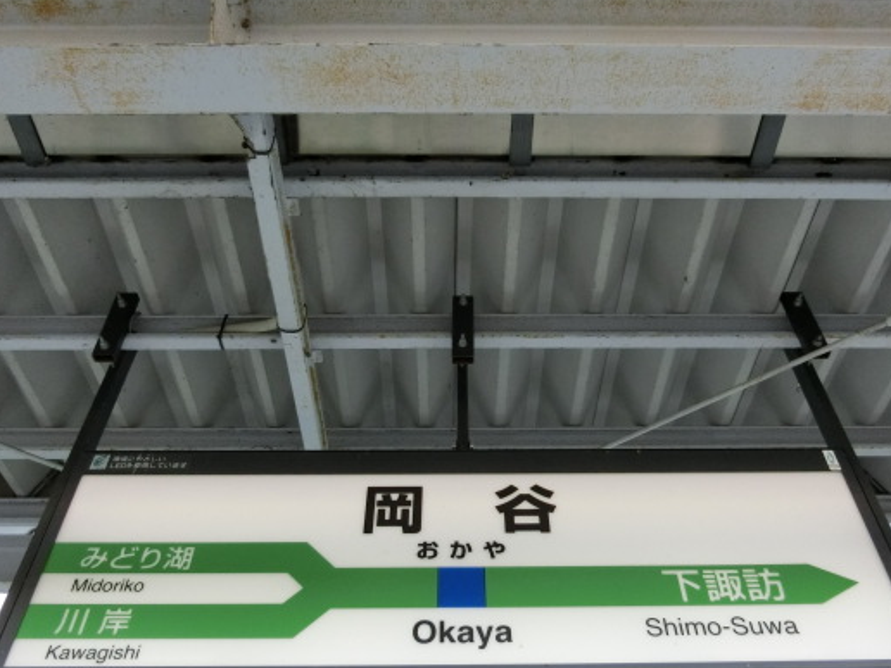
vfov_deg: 45.2
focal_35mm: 31
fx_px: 798
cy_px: 395
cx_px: 459
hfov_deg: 58.3
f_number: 3.5
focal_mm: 4.5
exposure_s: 1/60
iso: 400
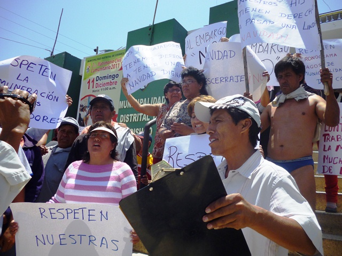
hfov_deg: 63.4
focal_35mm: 28
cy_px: 128
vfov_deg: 49.7
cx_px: 171
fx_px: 277
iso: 100
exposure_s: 1/1000
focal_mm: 5
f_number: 3.1
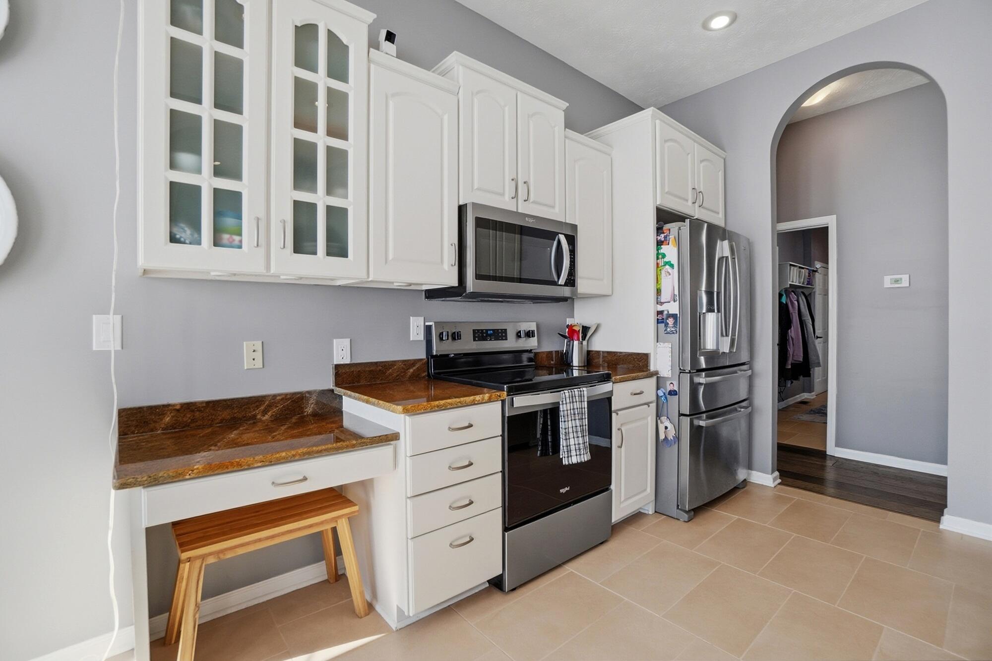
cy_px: 330
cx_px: 496
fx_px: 413
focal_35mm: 15
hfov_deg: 100.4
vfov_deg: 77.3
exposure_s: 1/1600
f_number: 5
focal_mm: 10
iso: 100
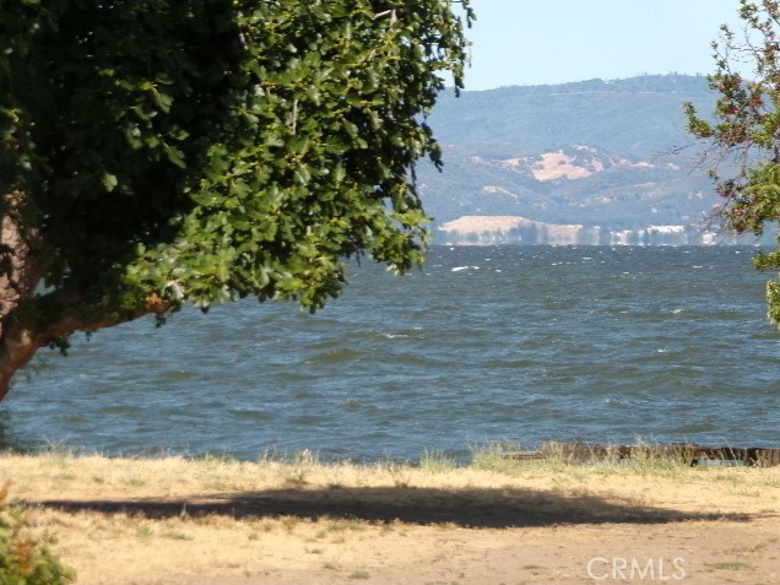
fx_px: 6963
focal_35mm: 309
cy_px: 292
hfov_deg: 6.4
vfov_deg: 4.8
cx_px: 391
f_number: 6
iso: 100
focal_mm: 55.1
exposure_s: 1/240
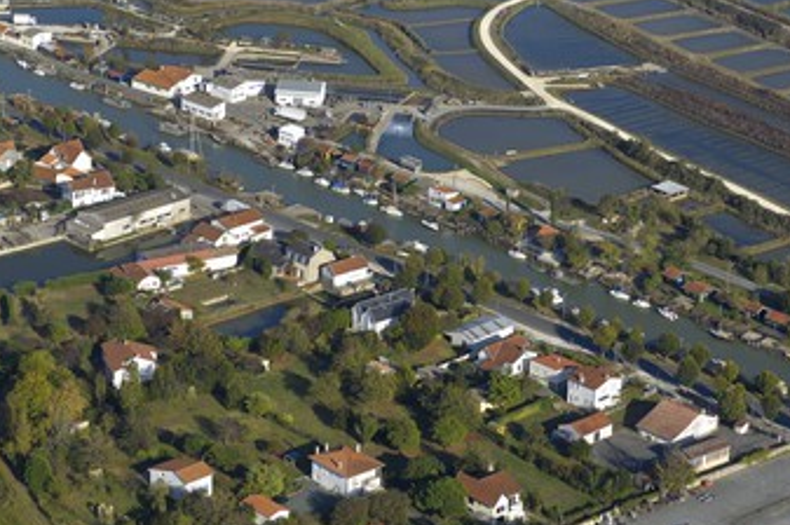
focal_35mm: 131
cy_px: 211
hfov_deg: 15.7
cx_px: 395
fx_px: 2872
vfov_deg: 10.4
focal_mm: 70
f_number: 5
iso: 100
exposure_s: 1/640
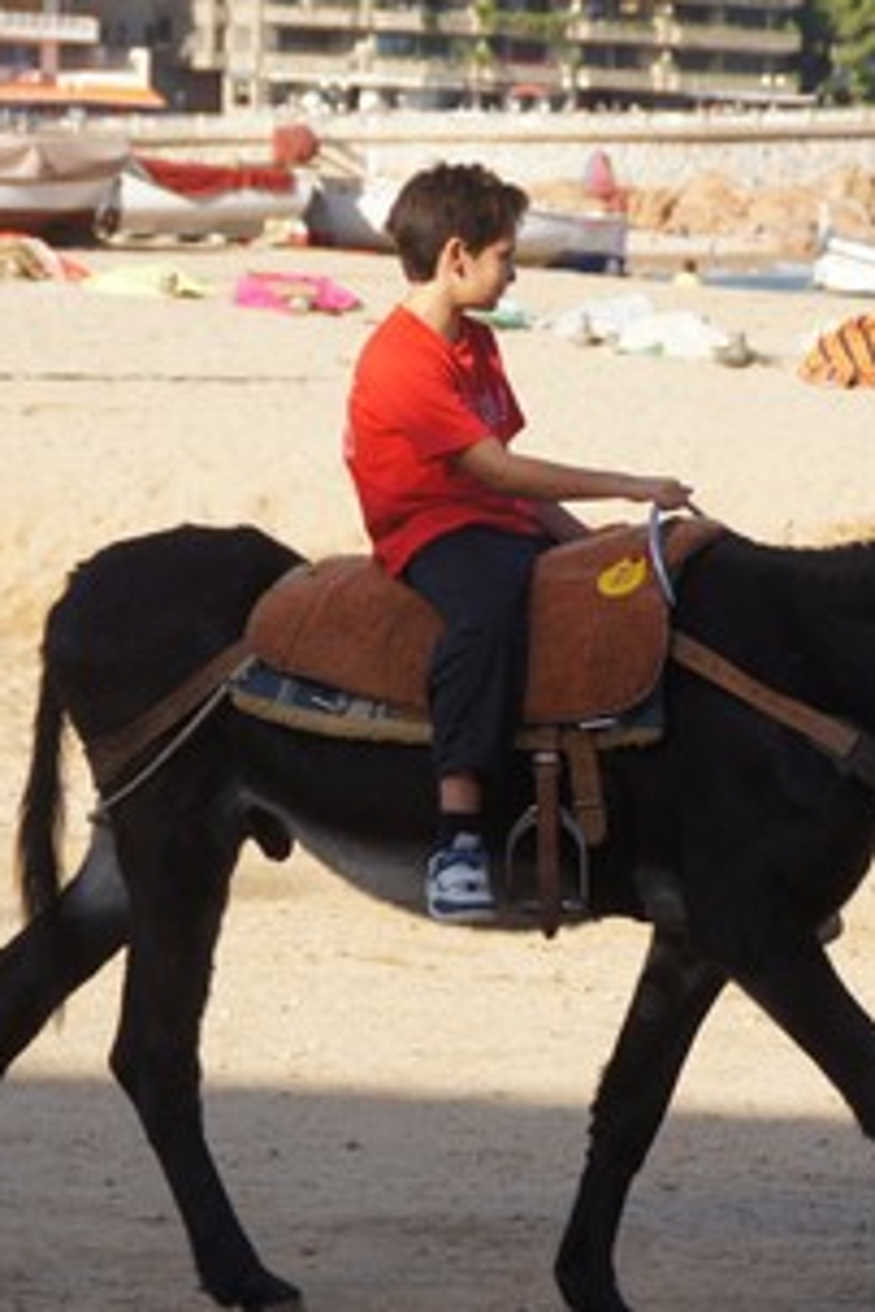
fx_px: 6635
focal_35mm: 182
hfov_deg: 7.5
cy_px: 656
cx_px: 611
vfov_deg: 11.3
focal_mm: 80
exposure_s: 1/250
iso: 100
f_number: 6.3
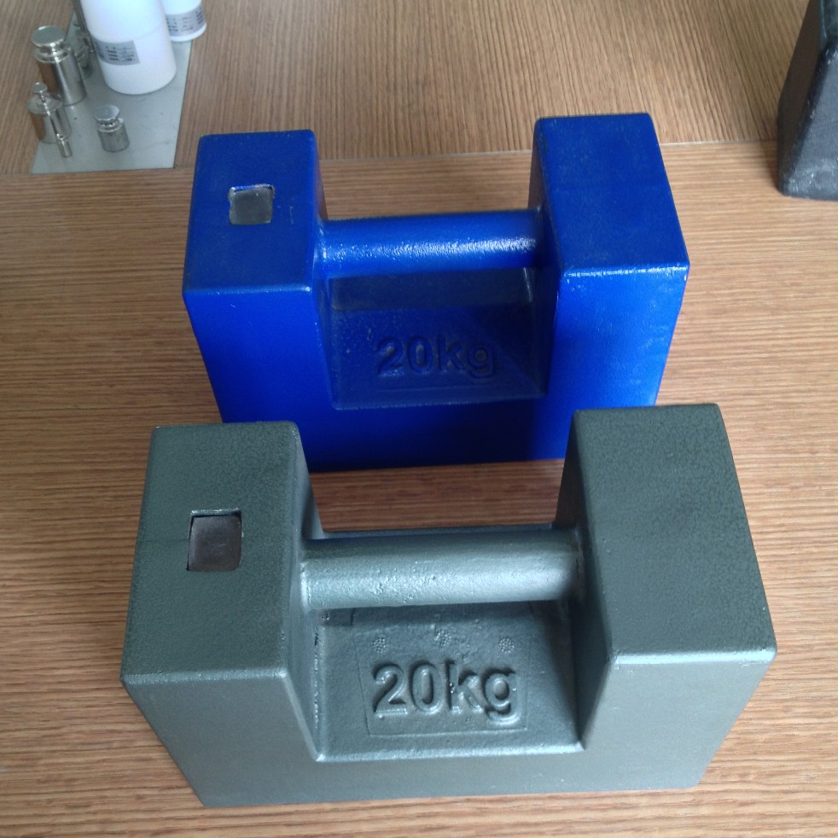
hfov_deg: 40.0
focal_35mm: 42
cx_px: 420
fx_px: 1150
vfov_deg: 39.8
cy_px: 519
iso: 64
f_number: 2.4
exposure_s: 1/20
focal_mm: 4.28
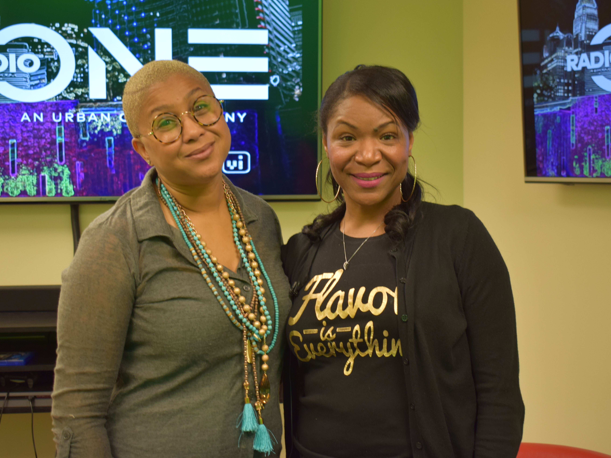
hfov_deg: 34.3
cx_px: 322
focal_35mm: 56
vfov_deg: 26.1
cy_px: 226
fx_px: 988
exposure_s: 1/40
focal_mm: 34
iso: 400
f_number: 4.5
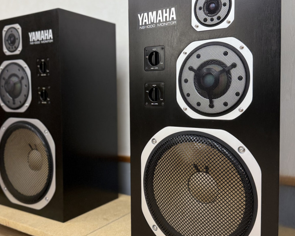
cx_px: 140
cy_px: 117
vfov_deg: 54.9
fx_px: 227
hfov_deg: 66.0
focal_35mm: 26
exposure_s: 1/100
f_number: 1.8
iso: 160
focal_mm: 6.8
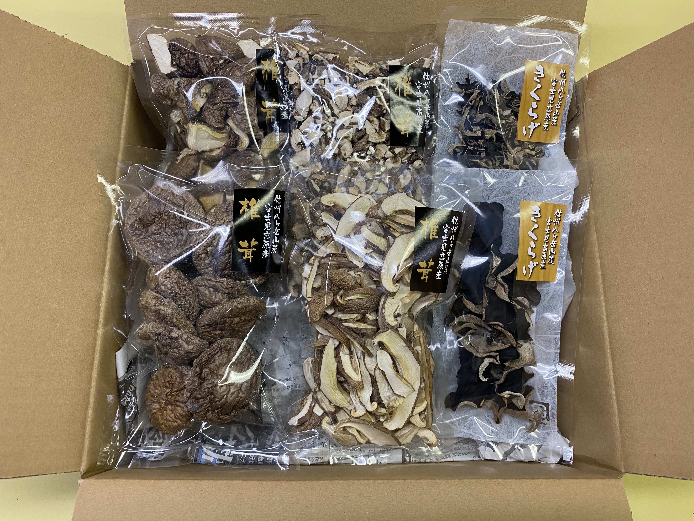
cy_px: 260
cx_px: 347
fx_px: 521
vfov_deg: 53.1
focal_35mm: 26
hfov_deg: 67.3
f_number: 1.8
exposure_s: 1/60
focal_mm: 4.25
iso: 80
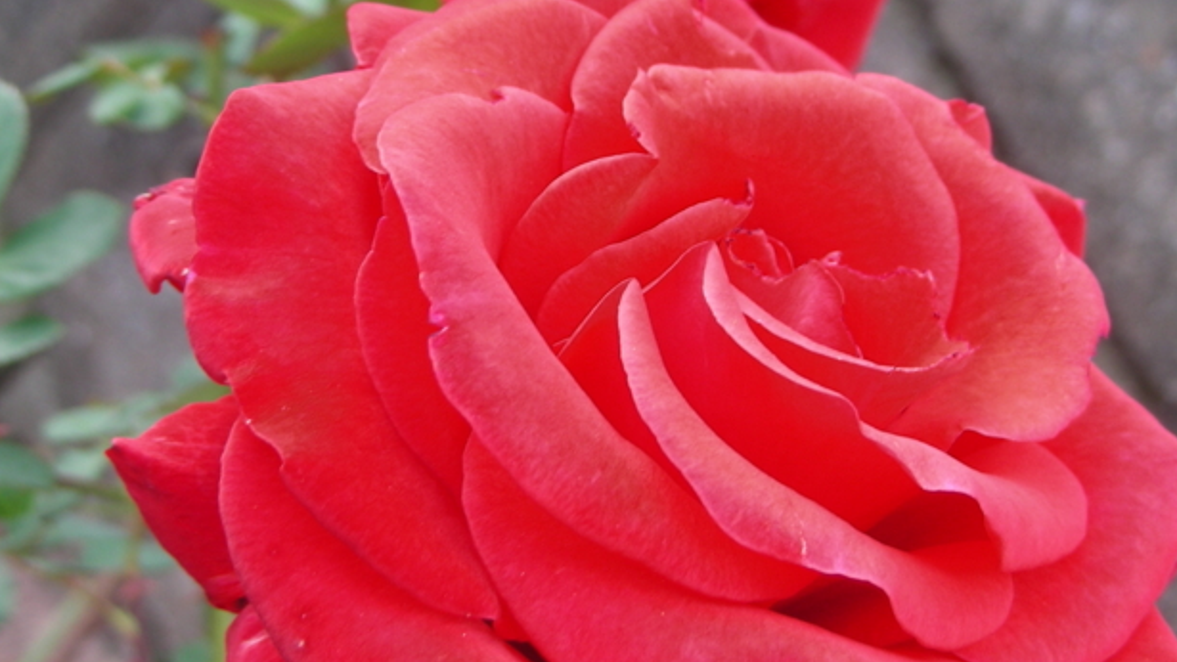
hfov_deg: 31.0
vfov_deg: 17.7
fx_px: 2122
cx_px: 653
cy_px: 386
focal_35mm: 68
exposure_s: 1/55.1
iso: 50
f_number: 3.5
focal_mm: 8
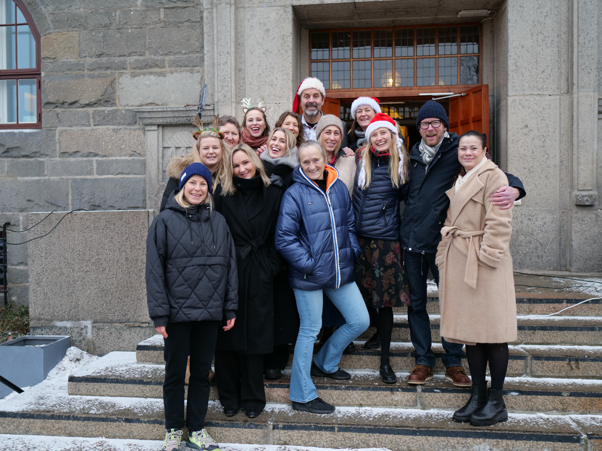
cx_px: 301
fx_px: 557
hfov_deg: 56.8
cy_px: 226
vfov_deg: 44.2
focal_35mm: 32
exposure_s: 1/100
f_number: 1.4
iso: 200
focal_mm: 16
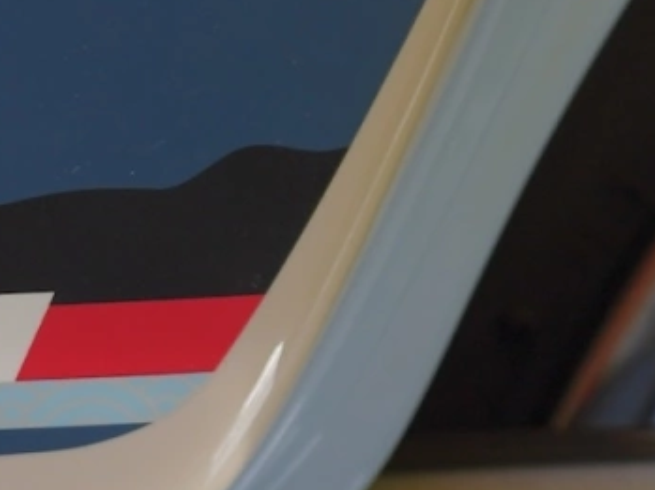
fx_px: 17144
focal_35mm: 907
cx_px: -749
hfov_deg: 2.2
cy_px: -21
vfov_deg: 1.6
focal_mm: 137
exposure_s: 1/1600
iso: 200
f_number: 4
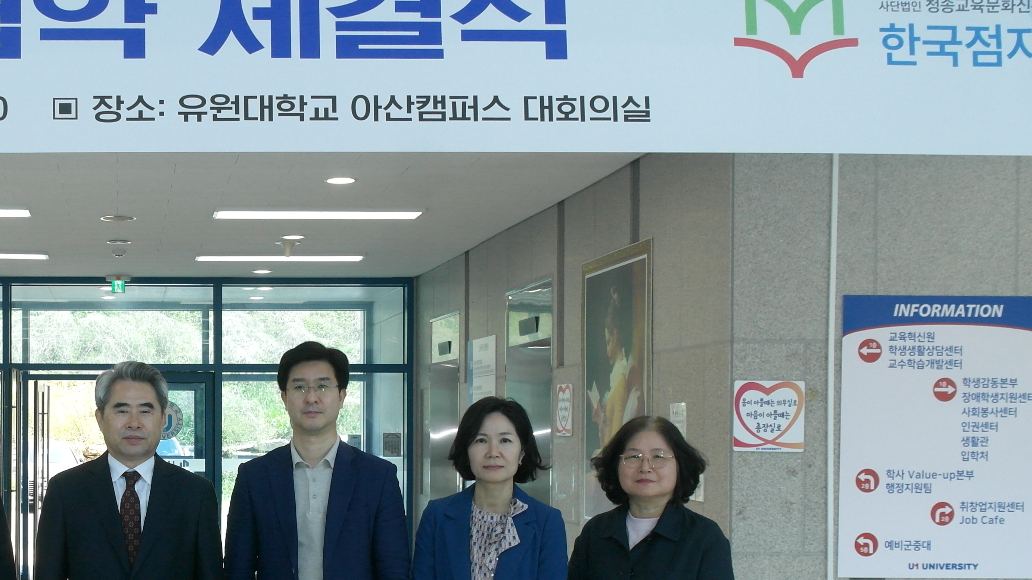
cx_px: 171
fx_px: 1532
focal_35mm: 56
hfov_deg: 35.7
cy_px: 471
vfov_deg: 21.2
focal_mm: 18
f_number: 7.1
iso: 400
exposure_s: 1/80
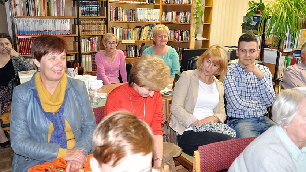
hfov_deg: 58.7
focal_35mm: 34
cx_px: 153
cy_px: 83
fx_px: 272
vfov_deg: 35.1
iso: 1600
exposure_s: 1/60
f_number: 5
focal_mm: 21
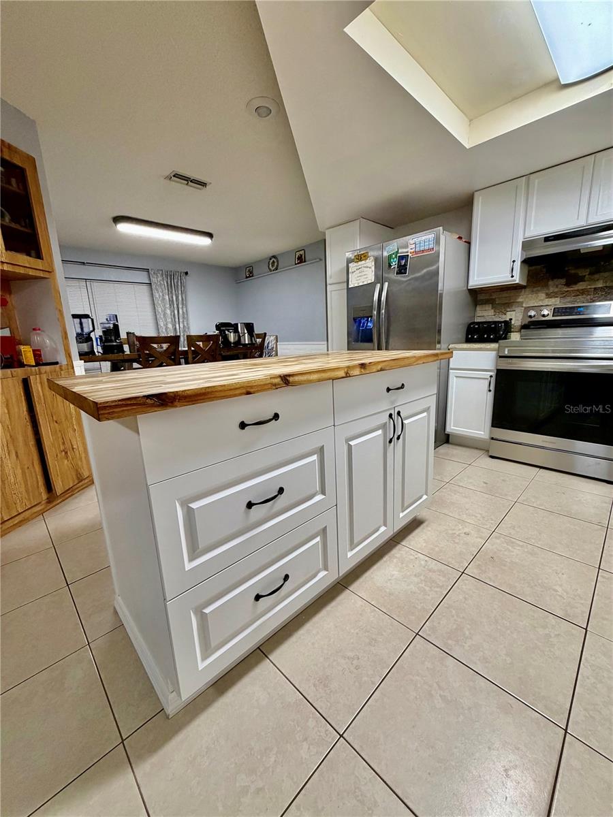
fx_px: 331
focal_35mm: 14
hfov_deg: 85.7
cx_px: 306
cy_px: 408
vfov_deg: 102.1
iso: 200
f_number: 2.2
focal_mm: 2.22
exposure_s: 1/120
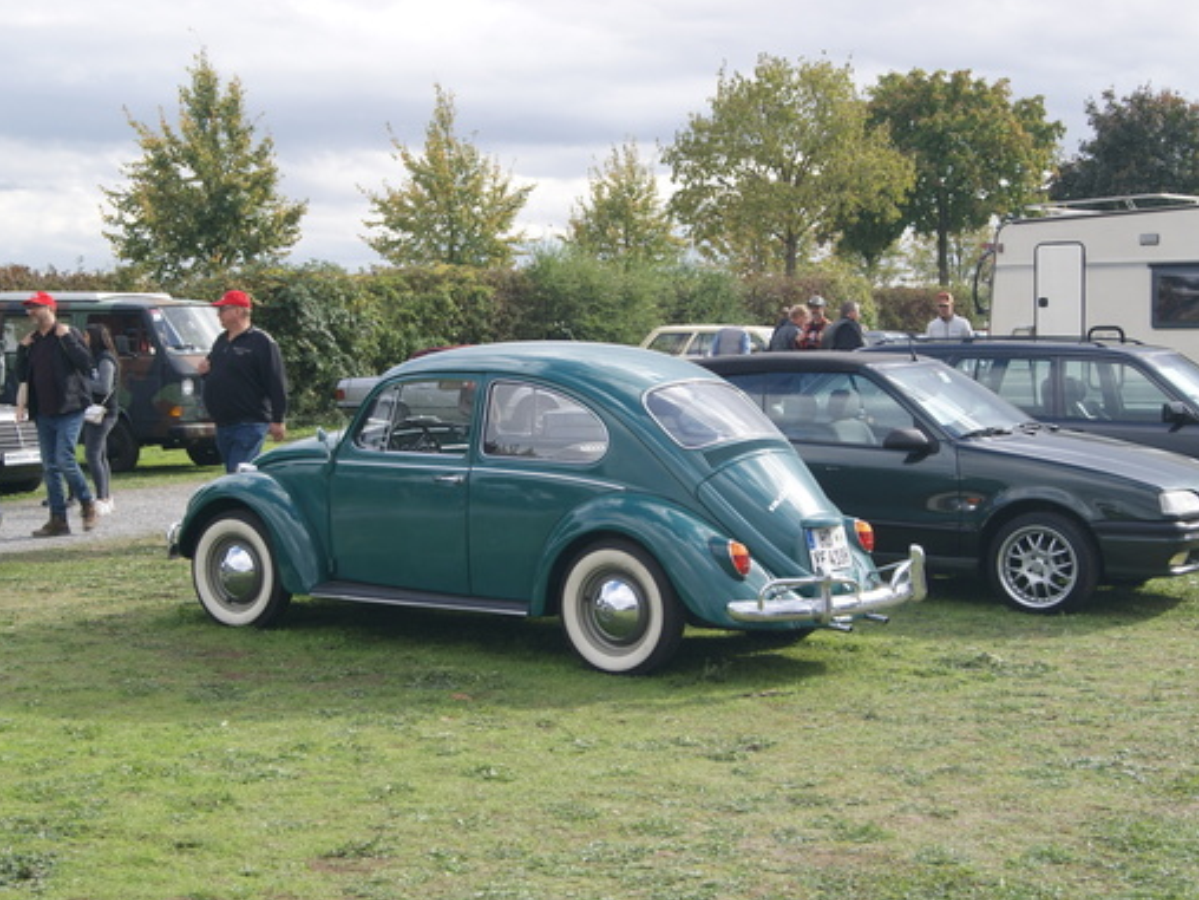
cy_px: 461
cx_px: 532
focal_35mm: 60
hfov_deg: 32.4
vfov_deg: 24.6
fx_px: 2063
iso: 100
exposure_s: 1/80
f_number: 8
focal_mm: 35
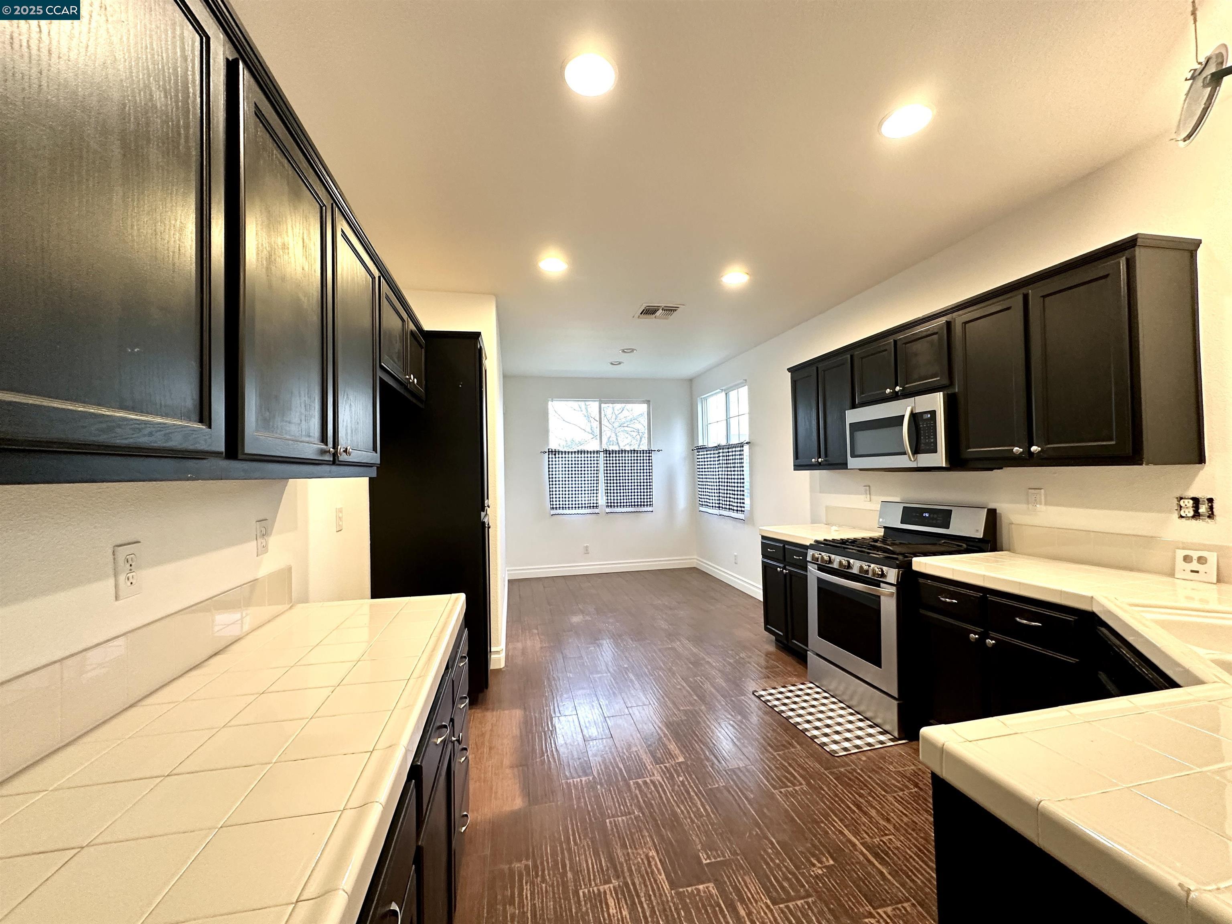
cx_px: 616
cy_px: 462
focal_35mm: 14
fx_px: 498
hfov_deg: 102.1
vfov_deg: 85.7
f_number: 2.2
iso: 250
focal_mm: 2.22
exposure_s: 1/60
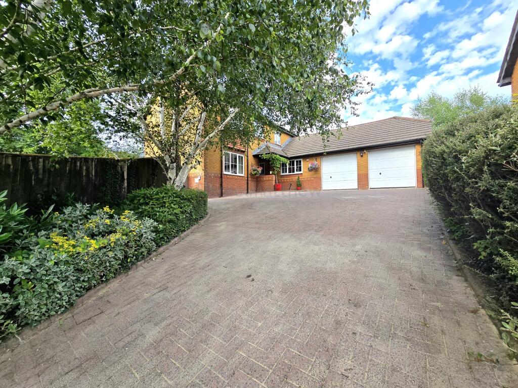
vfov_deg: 89.9
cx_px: 259
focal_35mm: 13
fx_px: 195
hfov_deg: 106.2
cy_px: 194
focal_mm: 2.2
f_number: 2.2
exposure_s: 1/526
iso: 50
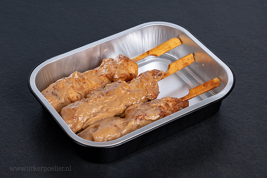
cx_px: 134
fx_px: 712
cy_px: 89
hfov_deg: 21.2
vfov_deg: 14.3
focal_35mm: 96
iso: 100
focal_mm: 96
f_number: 9
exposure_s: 1/160
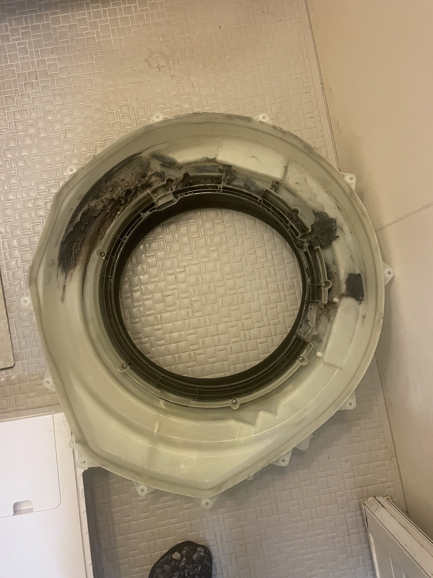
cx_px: 216
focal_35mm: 26
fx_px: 434
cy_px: 289
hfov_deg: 53.1
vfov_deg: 67.3
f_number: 1.6
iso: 500
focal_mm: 4.2
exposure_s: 1/50
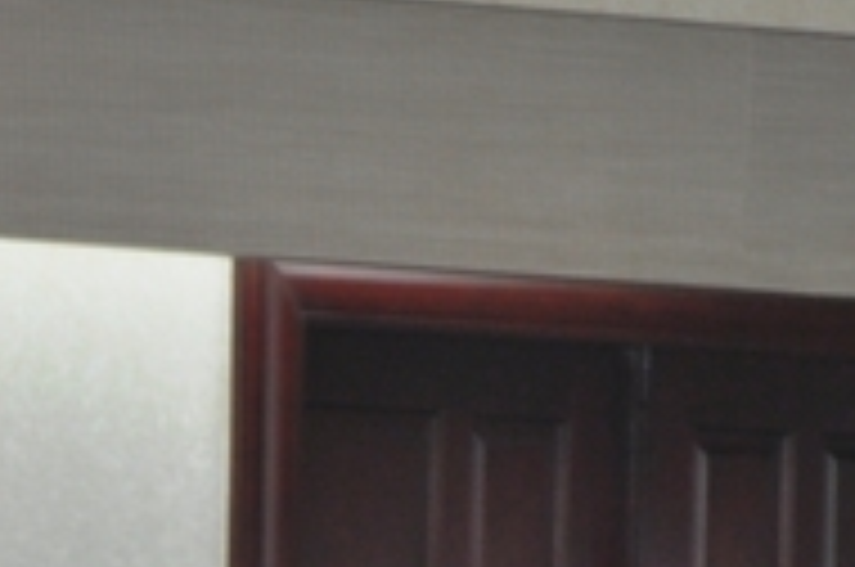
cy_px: 1102
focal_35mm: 520
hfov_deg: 4.0
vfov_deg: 2.6
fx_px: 12329
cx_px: -32
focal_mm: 66
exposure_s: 1/8
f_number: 5.3
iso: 200
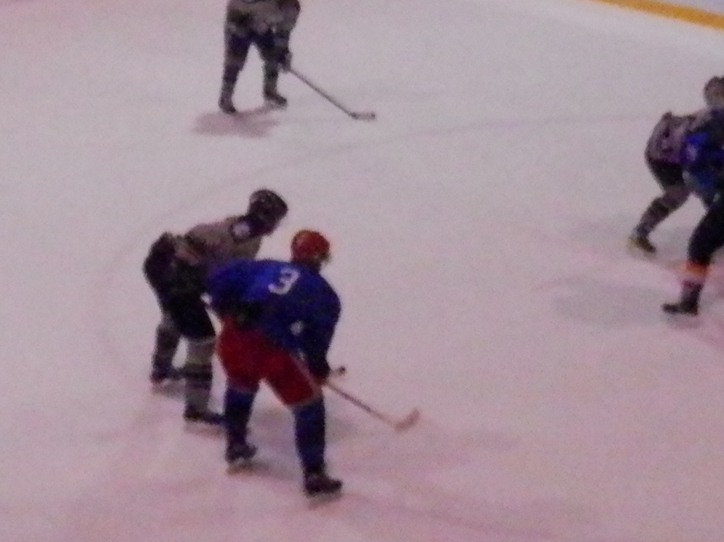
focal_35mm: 93
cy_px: 375
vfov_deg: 15.8
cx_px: 440
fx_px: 1945
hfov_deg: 21.1
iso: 1600
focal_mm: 7.3
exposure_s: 1/500
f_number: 3.7
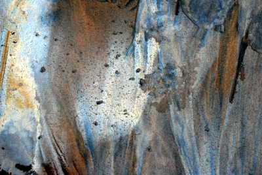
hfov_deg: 28.0
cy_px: 88
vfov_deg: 19.0
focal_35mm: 72
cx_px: 131
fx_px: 525
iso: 400
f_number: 8
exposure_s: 1/750
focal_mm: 48
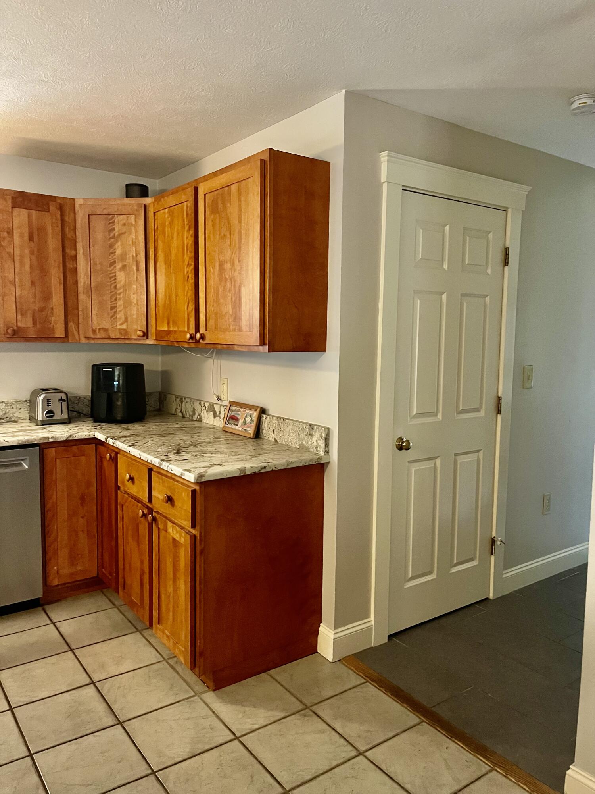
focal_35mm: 26
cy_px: 397
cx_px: 298
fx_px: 596
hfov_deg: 53.1
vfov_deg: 67.3
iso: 500
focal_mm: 5.1
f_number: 1.6
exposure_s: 1/30
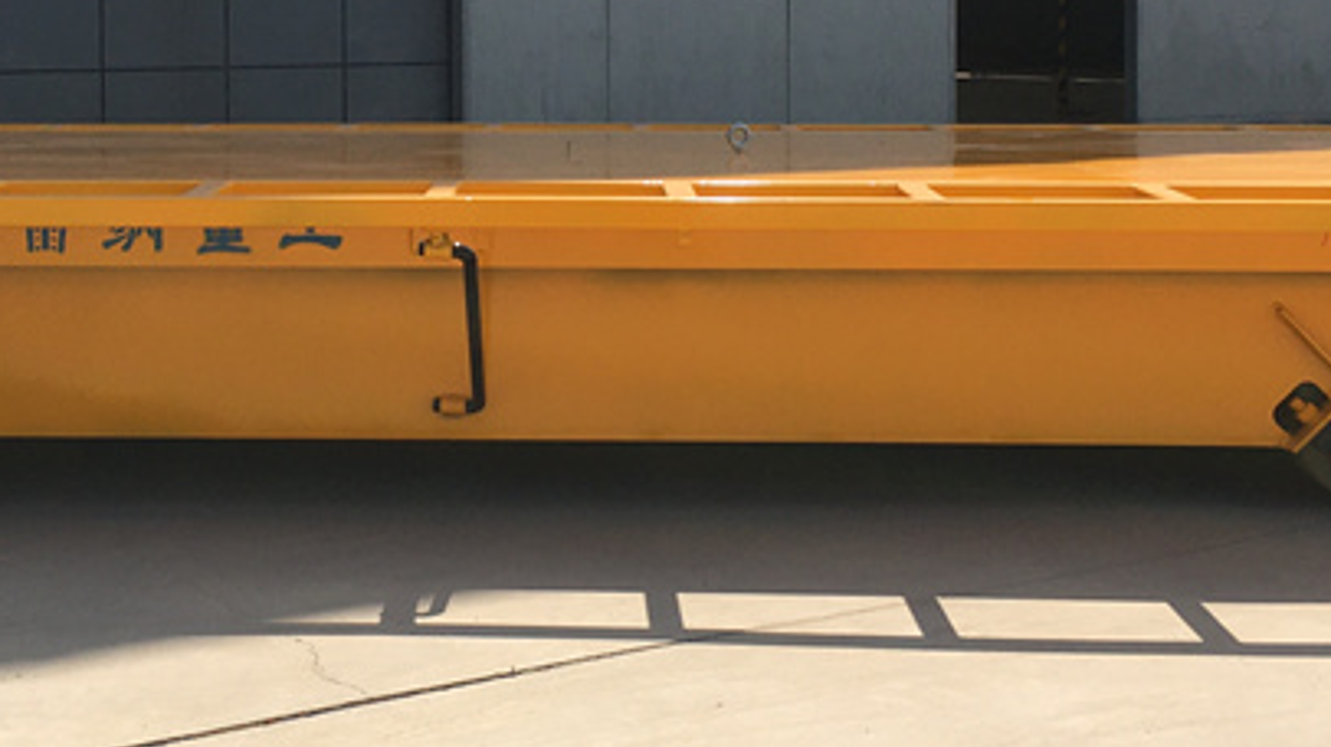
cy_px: 120
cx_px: 462
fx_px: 2470
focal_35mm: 70
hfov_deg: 30.0
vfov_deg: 17.0
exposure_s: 1/1972
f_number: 2.2
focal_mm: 4.15
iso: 25
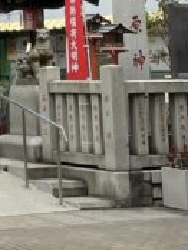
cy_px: -171
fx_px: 1105
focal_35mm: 153
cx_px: -113
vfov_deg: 12.0
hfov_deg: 9.4
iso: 32
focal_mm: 4.2
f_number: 1.6
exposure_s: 1/2353
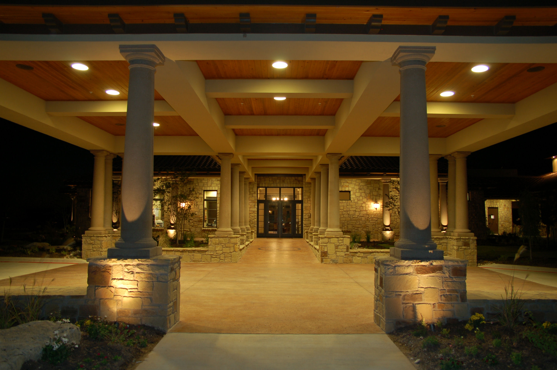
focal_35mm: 27
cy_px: 185
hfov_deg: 67.4
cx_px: 278
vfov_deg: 47.8
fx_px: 417
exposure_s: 1/1.6
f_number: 5.6
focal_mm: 18
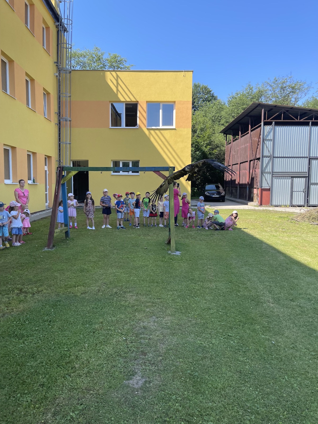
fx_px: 318
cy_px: 212
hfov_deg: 53.1
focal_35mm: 26
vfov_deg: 67.3
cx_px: 159
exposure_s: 1/1266
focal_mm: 5.1
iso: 32
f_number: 1.6
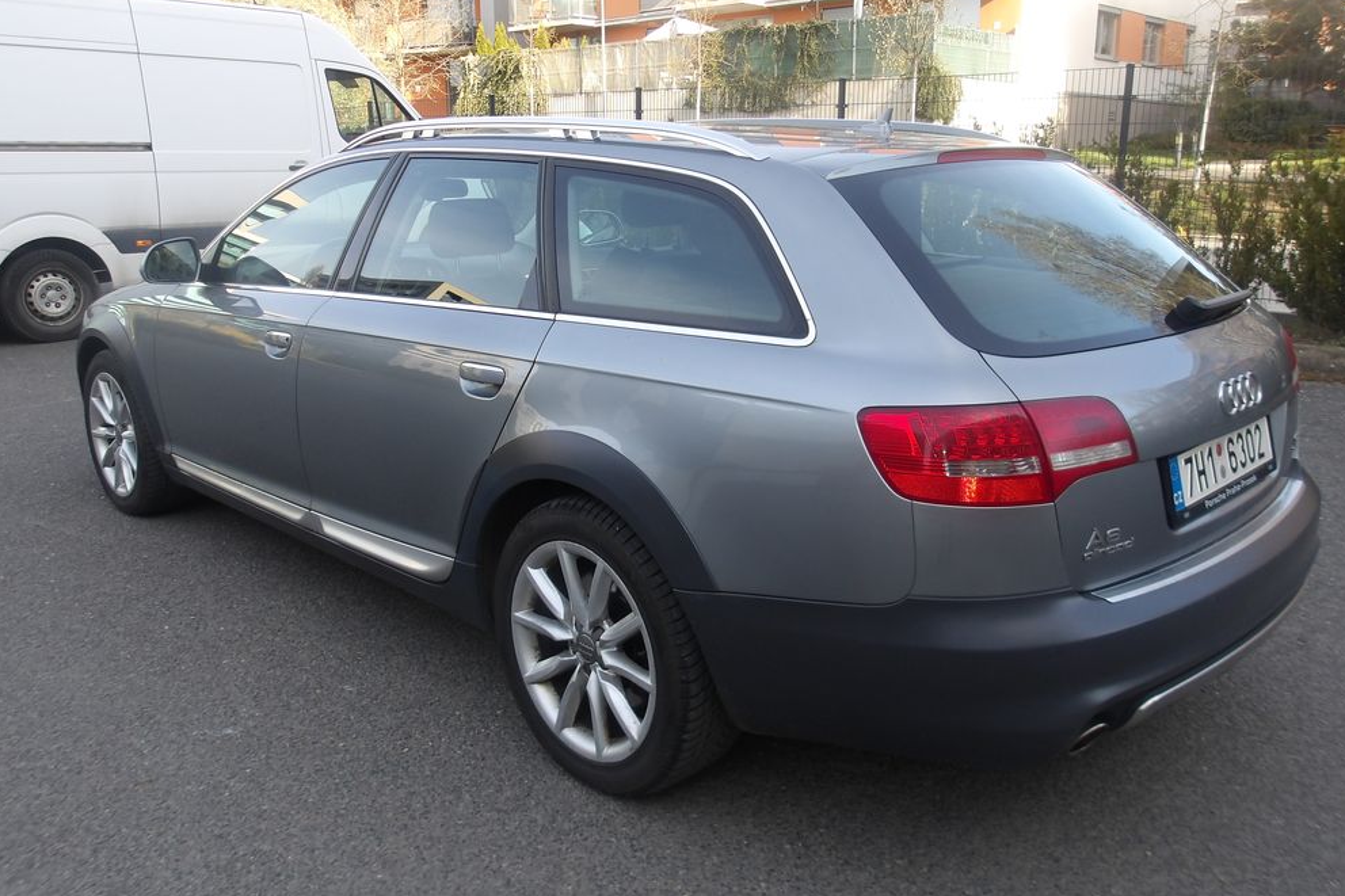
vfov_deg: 44.9
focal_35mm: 29
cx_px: 668
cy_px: 401
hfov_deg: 63.7
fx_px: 1083
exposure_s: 1/277
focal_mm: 4.9
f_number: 3
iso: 100
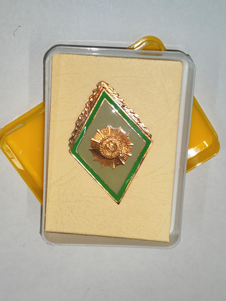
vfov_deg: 28.6
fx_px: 592
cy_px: 150
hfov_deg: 21.6
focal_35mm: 68
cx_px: 113
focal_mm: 5.52
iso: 160
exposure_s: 1/50
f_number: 1.95
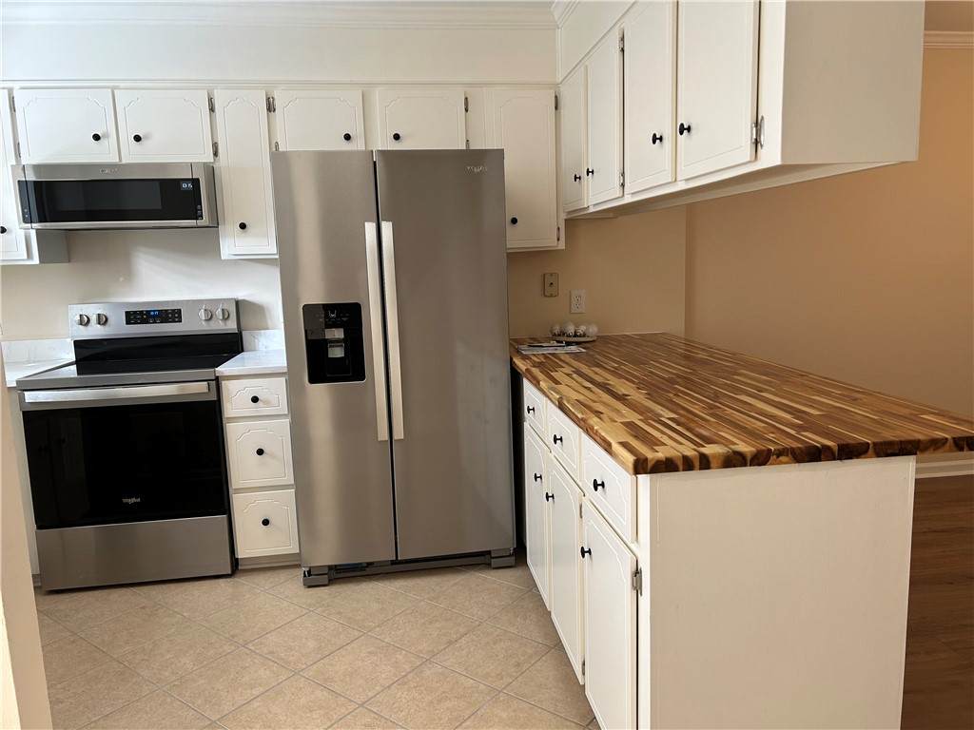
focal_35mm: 26
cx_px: 487
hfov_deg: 67.3
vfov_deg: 53.1
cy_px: 365
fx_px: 732
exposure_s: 1/60
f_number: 1.5
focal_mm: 5.7
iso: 64
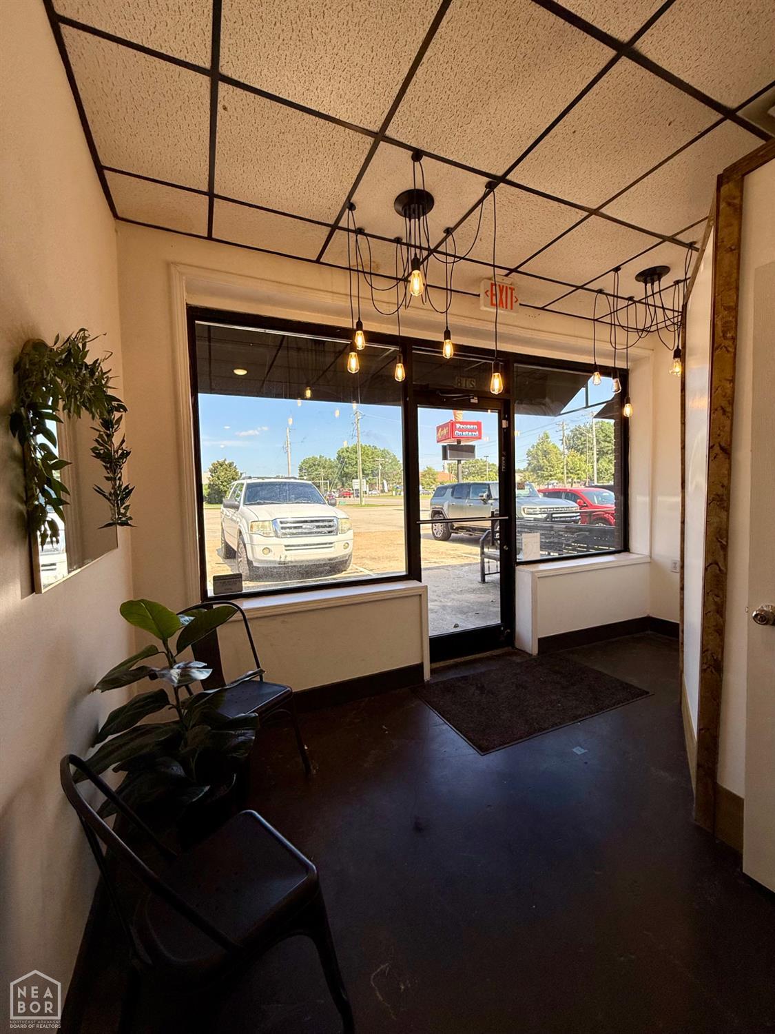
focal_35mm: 14
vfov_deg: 102.1
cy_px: 517
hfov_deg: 85.7
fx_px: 418
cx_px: 388
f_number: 2.2
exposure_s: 1/479
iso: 50
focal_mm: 2.22
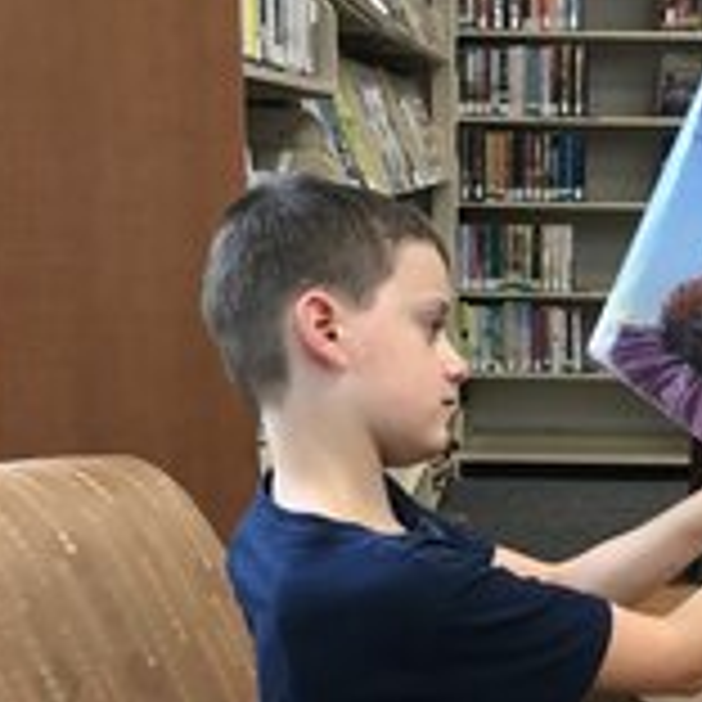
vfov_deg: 22.6
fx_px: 1744
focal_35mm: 76
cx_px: 634
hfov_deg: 22.2
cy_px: 490
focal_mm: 3.99
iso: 32
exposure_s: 1/30
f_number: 1.8
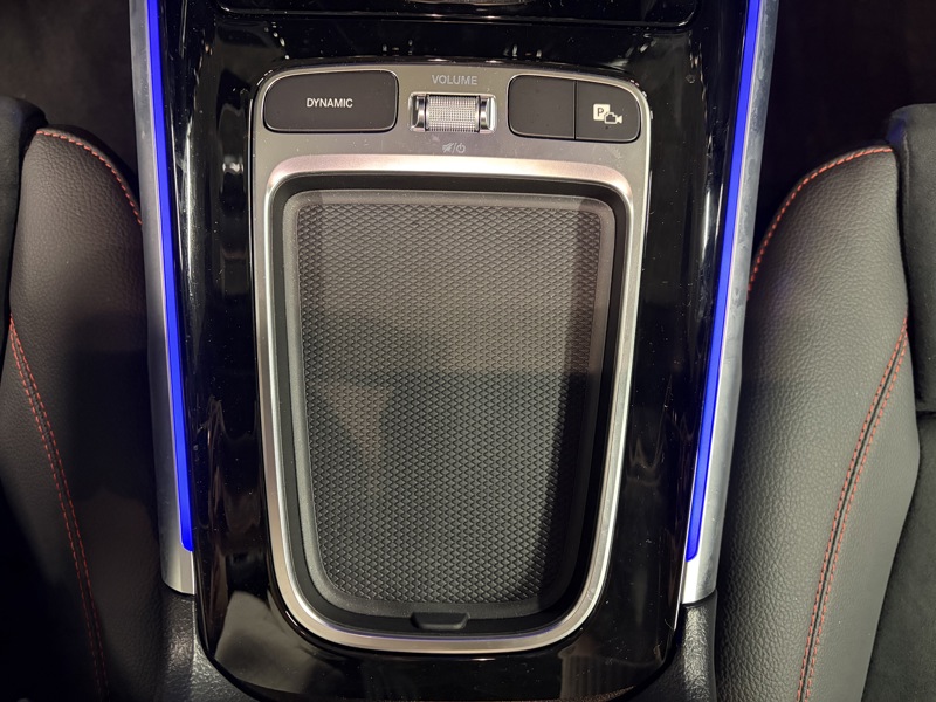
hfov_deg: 67.3
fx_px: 703
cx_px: 468
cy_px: 351
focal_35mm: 26
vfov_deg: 53.1
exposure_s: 1/30
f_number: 1.6
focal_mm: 5.96
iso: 500
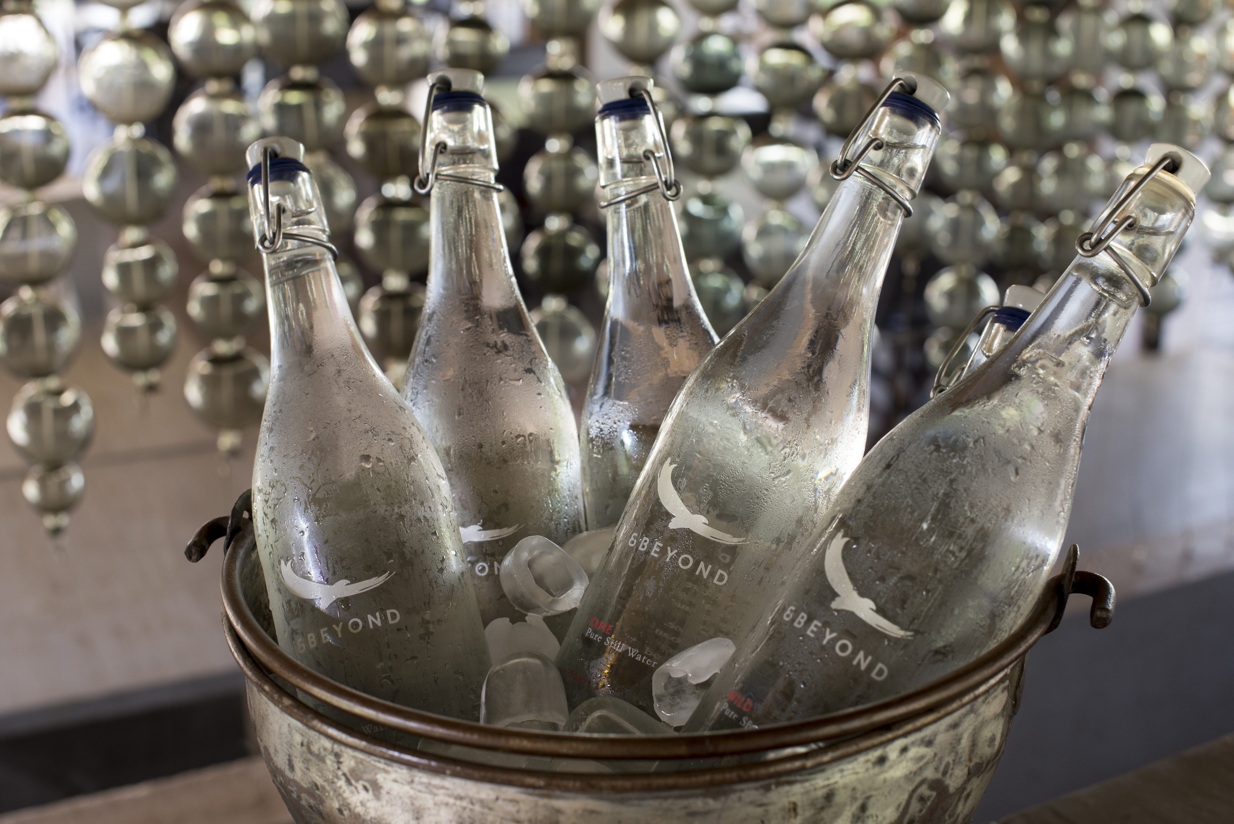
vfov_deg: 27.0
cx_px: 617
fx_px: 1714
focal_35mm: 50
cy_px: 412
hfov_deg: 39.6
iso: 280
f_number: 6.7
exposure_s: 1/8
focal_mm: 50
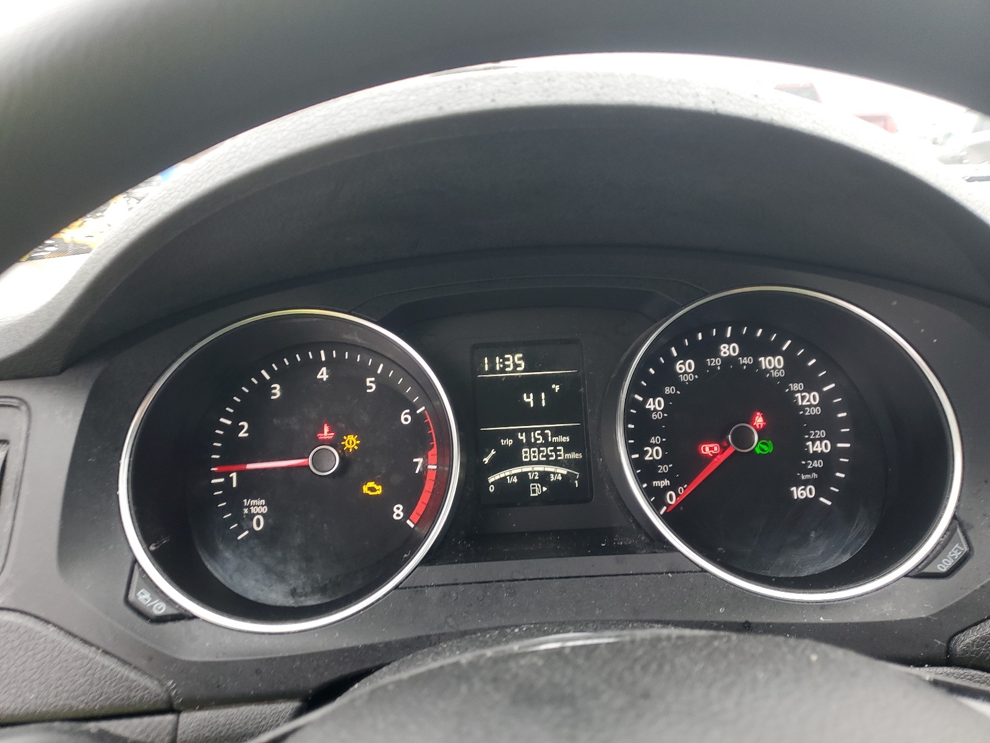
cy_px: 372
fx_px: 744
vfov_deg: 53.1
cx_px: 495
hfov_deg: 67.3
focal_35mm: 26
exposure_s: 1/50
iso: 55
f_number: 1.5
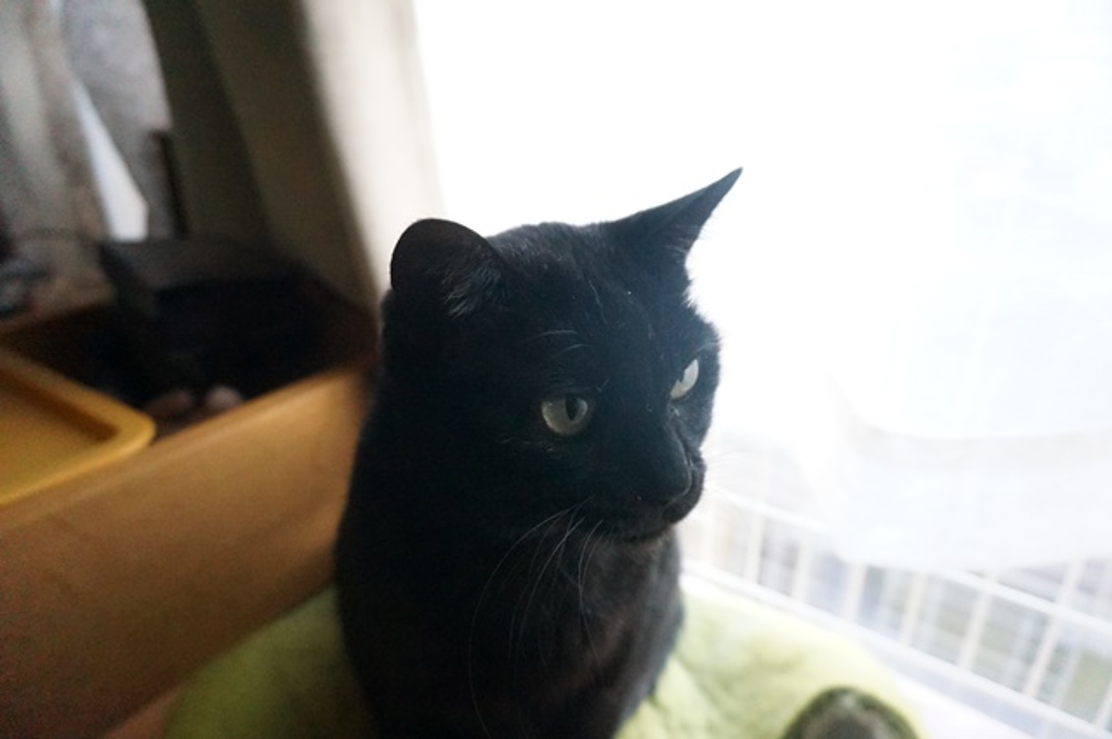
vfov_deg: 53.0
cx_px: 556
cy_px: 370
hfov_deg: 73.8
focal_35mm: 24
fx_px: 740
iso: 6400
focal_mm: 16
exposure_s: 1/640
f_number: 3.5
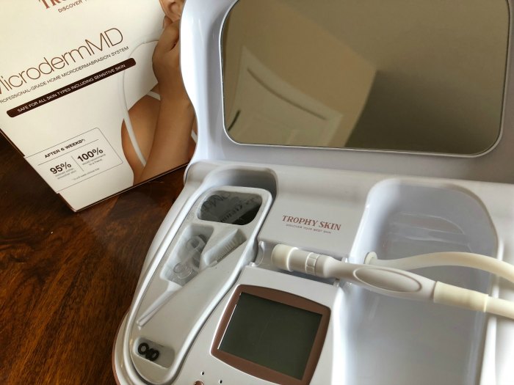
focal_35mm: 28
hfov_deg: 63.4
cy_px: 192
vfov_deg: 49.7
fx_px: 416
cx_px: 257
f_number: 1.8
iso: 40
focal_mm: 3.99
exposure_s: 1/30
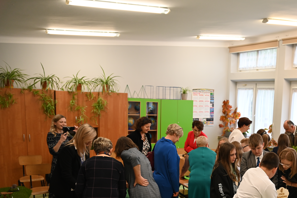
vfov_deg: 33.3
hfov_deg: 46.8
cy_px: 156
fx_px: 322
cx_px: 240
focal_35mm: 39
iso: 560
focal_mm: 24
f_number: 2.8
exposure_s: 1/125
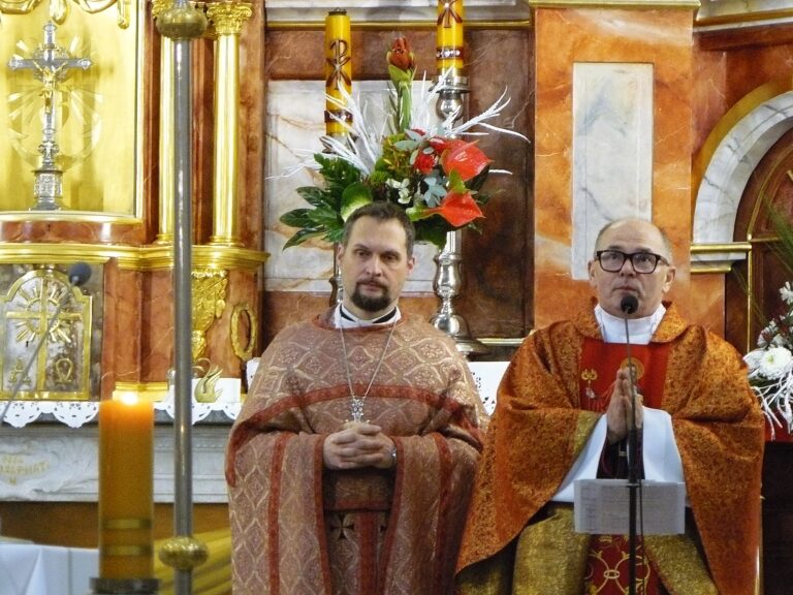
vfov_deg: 7.5
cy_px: 298
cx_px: 396
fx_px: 4536
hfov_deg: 10.0
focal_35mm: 198
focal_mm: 32.9
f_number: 3.3
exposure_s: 1/20
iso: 400
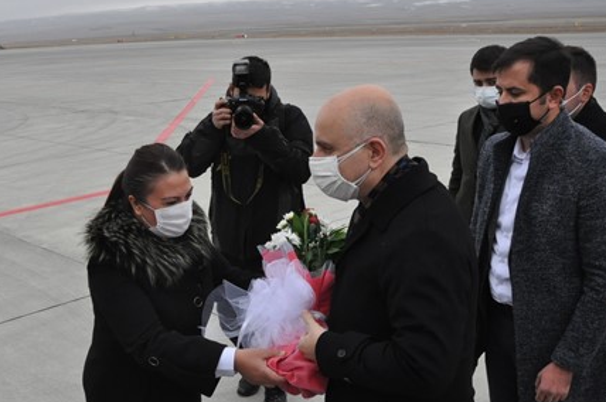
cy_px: 253
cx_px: 181
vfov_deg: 32.4
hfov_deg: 46.4
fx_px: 689
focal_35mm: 41
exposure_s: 1/400
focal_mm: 18
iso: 1600
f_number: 10
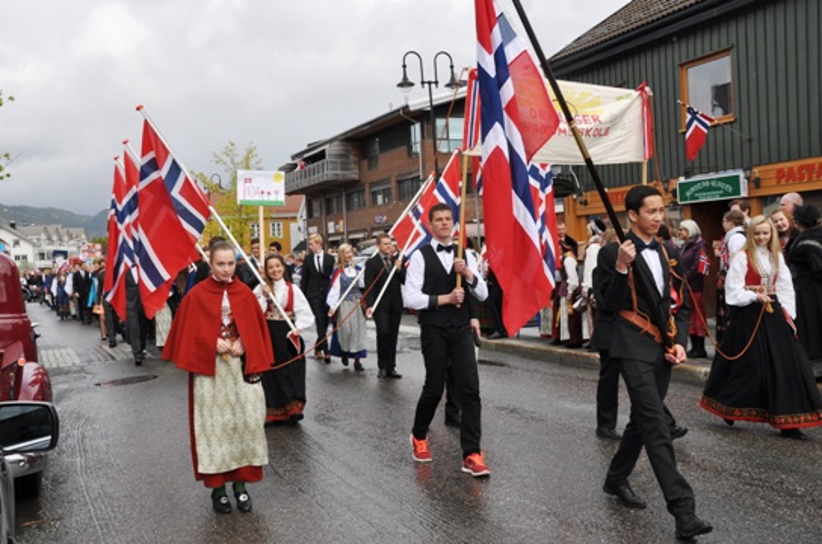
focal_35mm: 38
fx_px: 854
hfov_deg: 51.4
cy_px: 272
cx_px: 411
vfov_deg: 35.3
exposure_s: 1/200
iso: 200
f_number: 11
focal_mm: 25
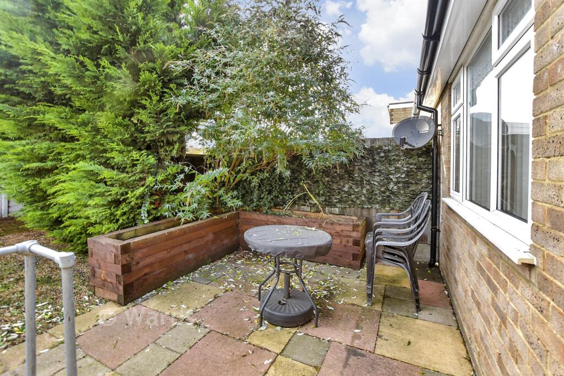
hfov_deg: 100.4
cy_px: 188
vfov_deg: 77.3
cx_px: 282
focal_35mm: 15
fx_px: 235
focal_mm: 10
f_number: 6.3
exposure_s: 1/30
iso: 160
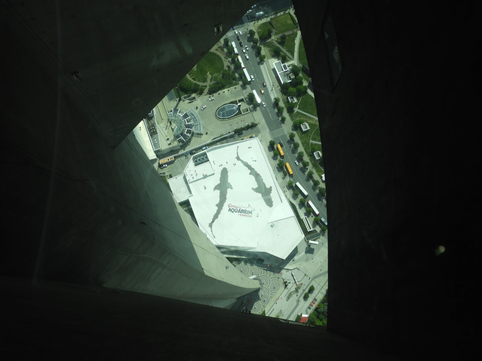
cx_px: 241
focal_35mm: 30
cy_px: 180
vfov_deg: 46.8
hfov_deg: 60.0
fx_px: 418
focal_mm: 5.4
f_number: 3.5
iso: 100
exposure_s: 1/1600
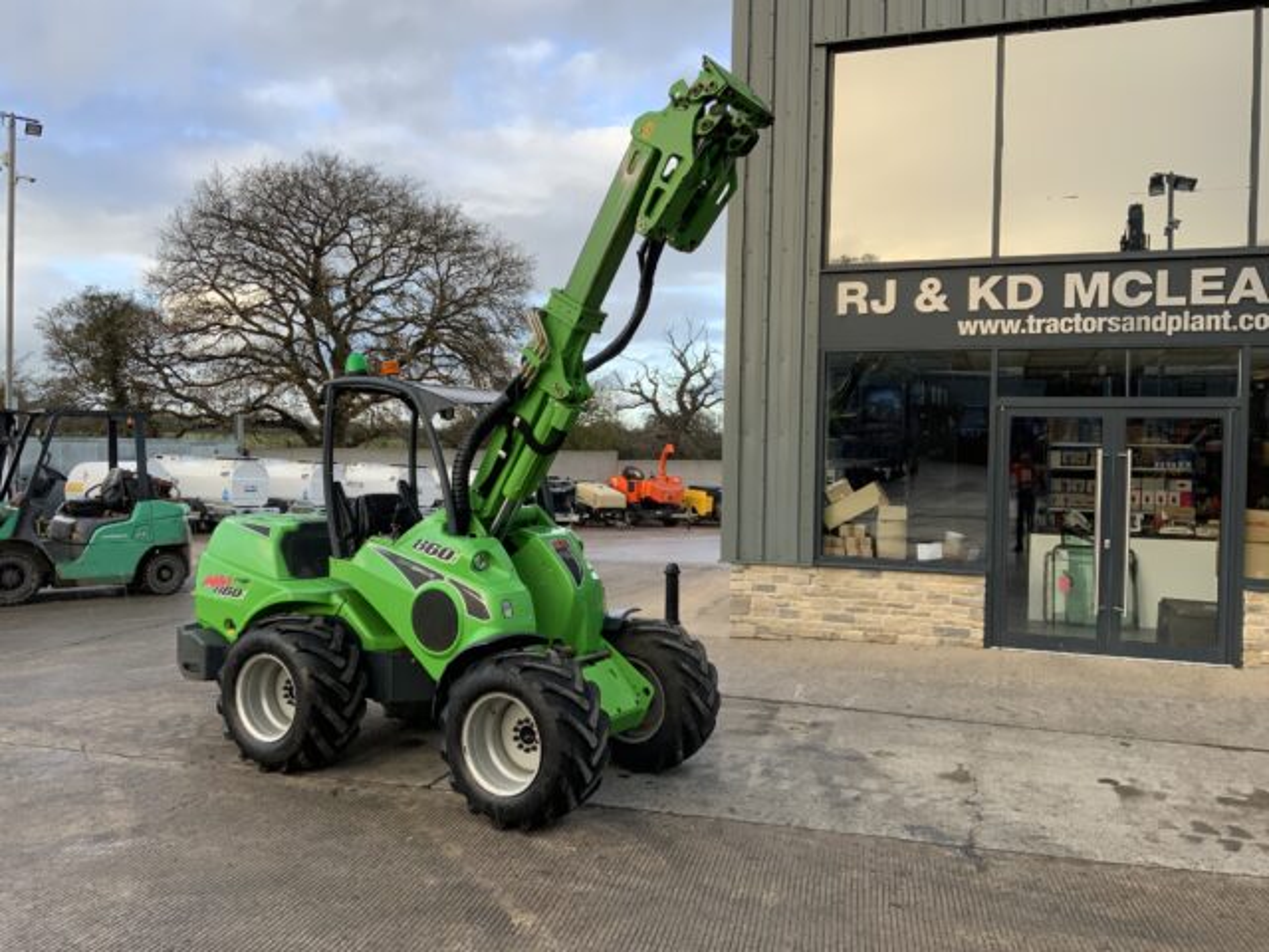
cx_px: 634
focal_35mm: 29
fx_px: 1063
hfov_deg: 61.7
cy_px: 476
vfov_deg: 48.2
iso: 16
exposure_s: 1/259
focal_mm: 3
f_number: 1.8
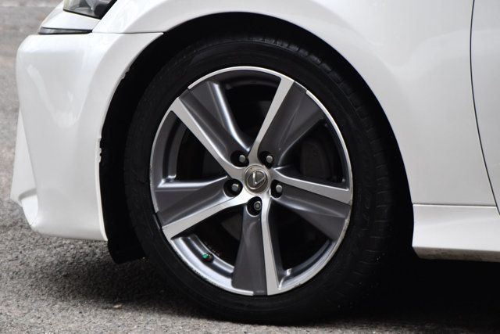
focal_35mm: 225
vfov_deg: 6.1
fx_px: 3126
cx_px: 250
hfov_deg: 9.1
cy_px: 167
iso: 1000
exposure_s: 1/250
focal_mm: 150
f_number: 5
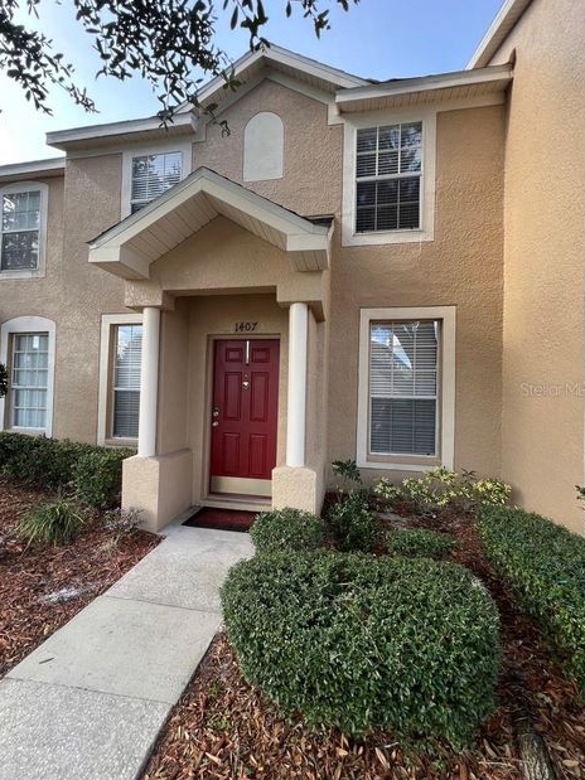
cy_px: 389
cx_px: 282
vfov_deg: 102.1
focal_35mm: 14
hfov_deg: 85.6
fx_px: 316
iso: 32
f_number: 1.8
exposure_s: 1/125
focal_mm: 1.57
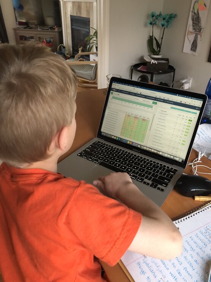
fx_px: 236
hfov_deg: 48.2
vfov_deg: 61.7
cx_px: 104
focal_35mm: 29
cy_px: 141
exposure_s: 1/9
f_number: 1.8
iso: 100
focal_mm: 4
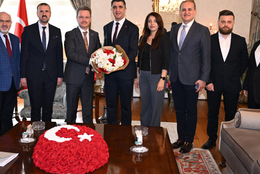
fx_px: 325
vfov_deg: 29.8
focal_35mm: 45
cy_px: 68
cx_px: 100
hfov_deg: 43.3
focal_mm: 29
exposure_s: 1/125
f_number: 3.5
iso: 1000
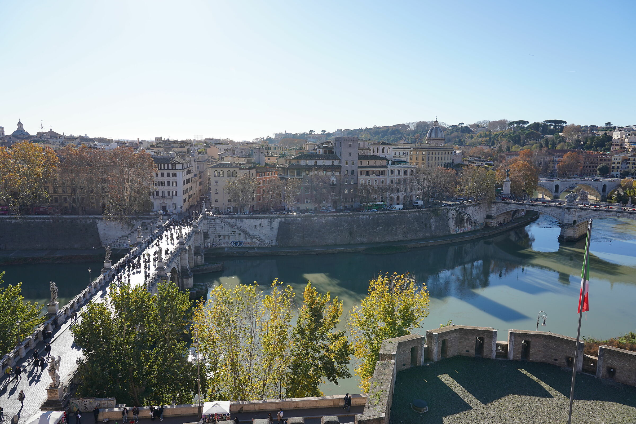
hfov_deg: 69.4
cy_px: 212
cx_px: 318
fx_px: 459
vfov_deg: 49.6
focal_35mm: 26
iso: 100
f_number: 7.1
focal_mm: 26
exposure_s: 1/200
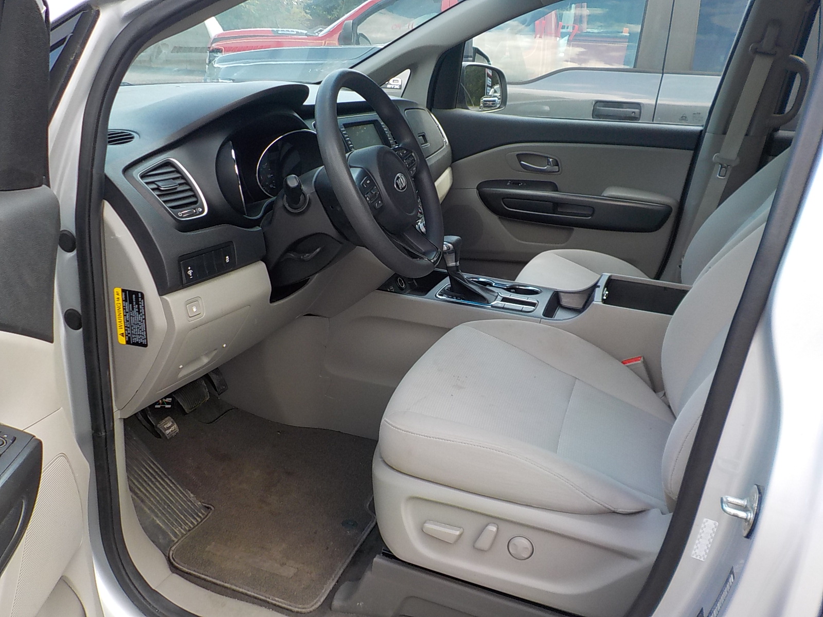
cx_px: 412
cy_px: 308
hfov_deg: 60.0
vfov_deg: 46.8
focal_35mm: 30
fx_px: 713
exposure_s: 1/100
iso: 125
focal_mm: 4.1
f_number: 3.3
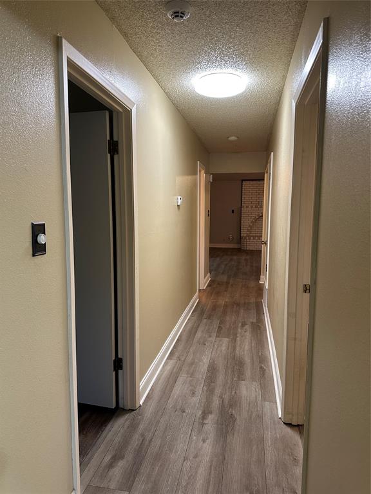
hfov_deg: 56.8
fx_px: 343
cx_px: 186
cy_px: 247
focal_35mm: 24
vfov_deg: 71.6
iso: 250
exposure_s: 1/60
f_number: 1.78
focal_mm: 6.86
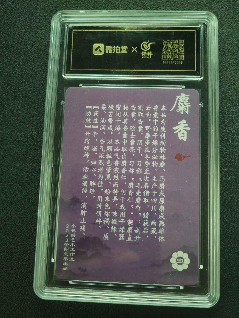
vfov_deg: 65.3
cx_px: 120
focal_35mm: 27
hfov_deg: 51.4
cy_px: 159
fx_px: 249
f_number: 1.8
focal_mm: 5.53
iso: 1250
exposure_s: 1/100
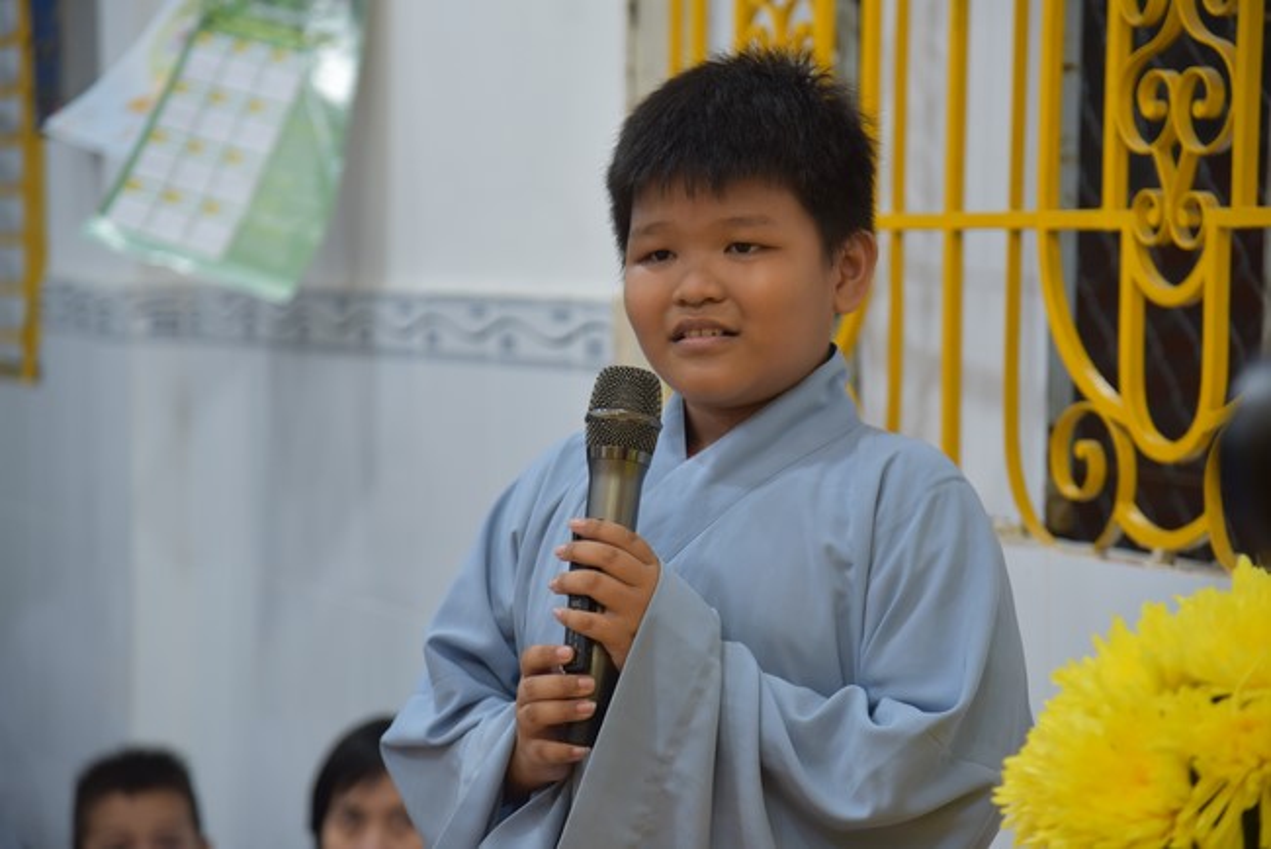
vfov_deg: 13.1
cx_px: 636
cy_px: 424
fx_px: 3709
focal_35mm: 105
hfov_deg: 19.4
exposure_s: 1/125
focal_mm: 105
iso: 1000
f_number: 4
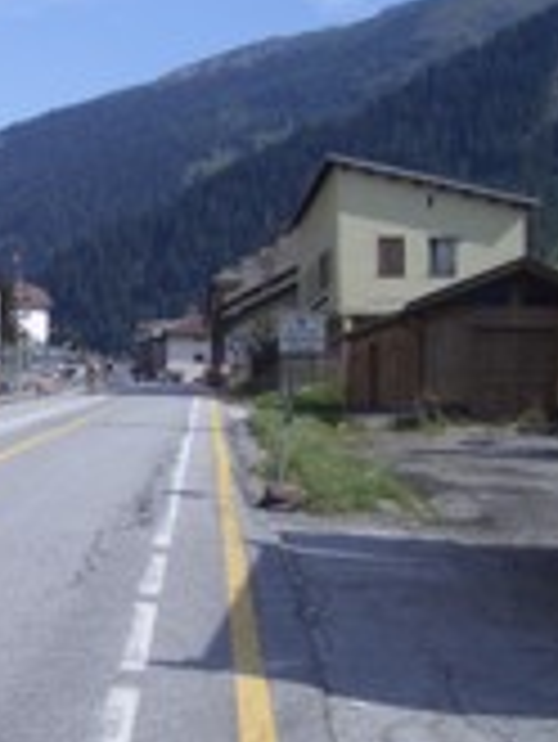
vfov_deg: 26.3
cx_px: -135
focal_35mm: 74
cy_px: 405
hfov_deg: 18.7
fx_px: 1588
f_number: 4.3
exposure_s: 1/500
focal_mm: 5.8
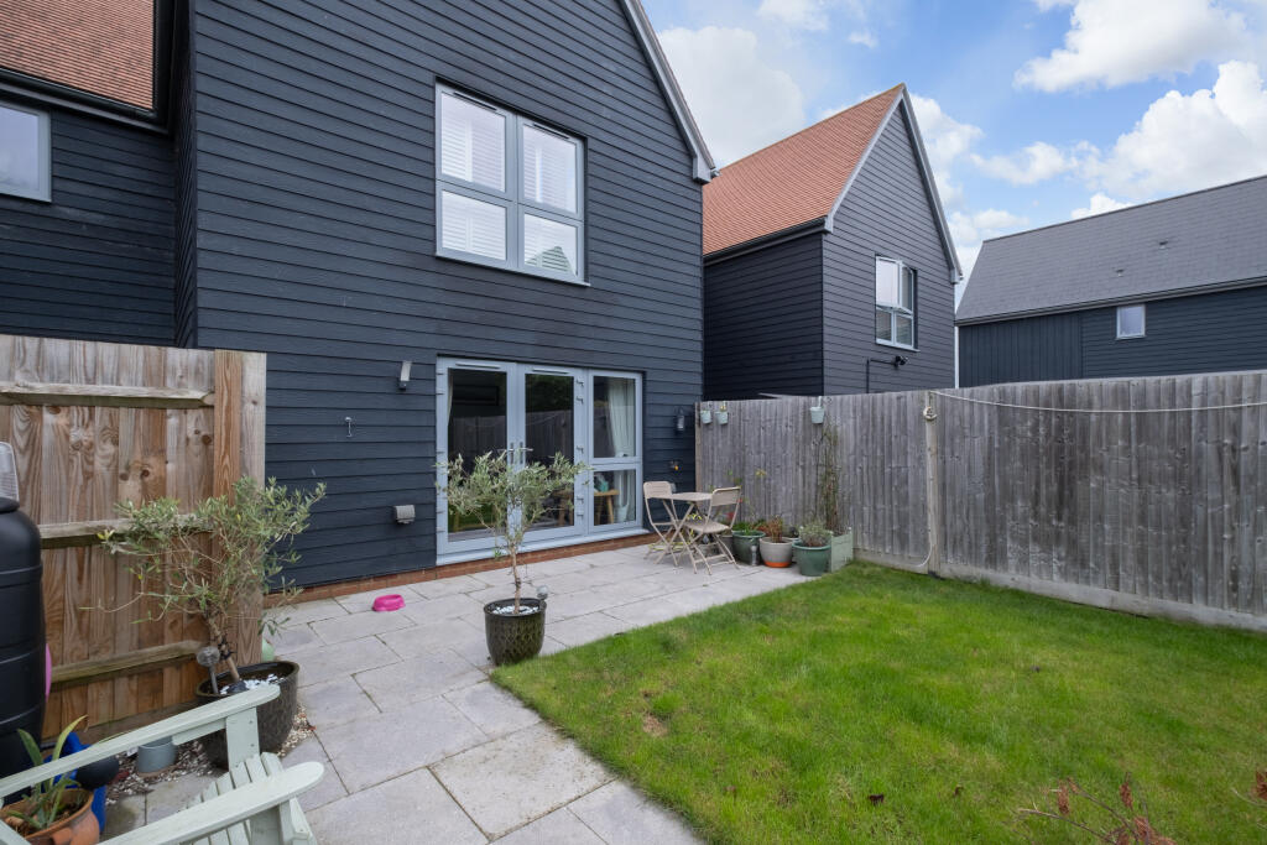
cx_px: 634
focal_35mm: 15
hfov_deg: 100.4
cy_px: 422
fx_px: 528
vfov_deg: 77.3
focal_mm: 10
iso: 500
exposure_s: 1/125
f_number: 10
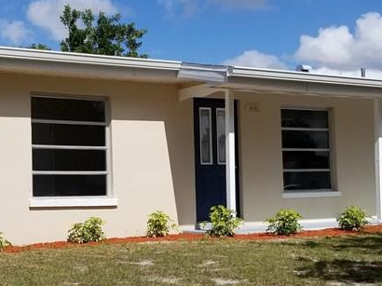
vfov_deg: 22.5
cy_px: 176
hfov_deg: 29.7
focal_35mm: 65
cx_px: 145
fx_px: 717
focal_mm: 4.25
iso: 50
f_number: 1.7
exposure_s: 1/4880
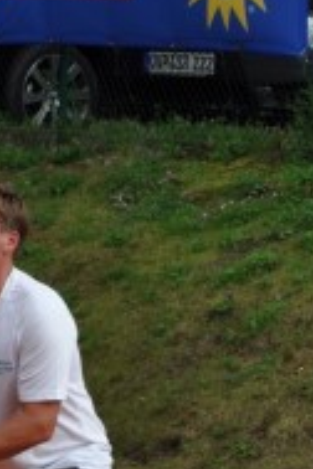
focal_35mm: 501
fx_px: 6528
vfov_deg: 4.1
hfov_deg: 2.7
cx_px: 5
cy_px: 330
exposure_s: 1/250
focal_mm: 105
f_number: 8
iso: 200
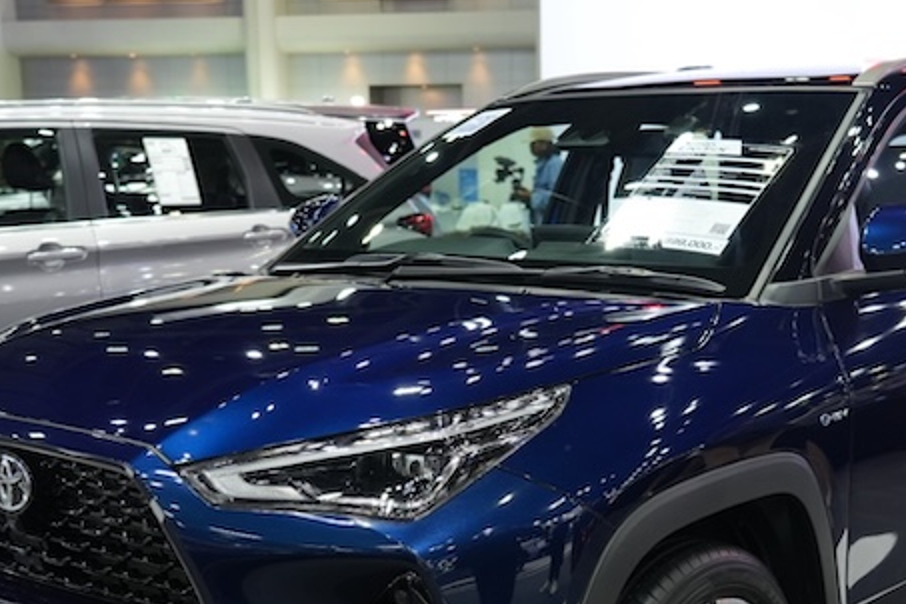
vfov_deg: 22.3
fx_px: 1510
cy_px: 501
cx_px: 562
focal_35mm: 60
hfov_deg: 33.3
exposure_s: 1/160
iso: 1250
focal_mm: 34
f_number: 4
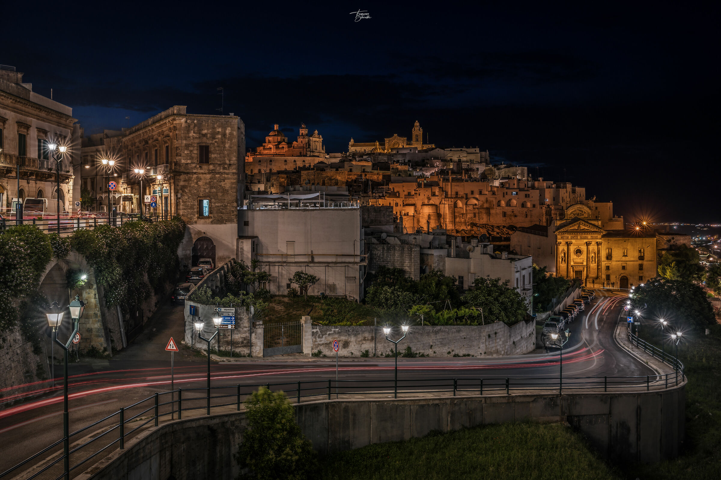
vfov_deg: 41.1
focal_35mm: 32
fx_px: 640
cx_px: 360
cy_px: 240
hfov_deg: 58.7
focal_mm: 32
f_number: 5
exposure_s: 6
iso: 100
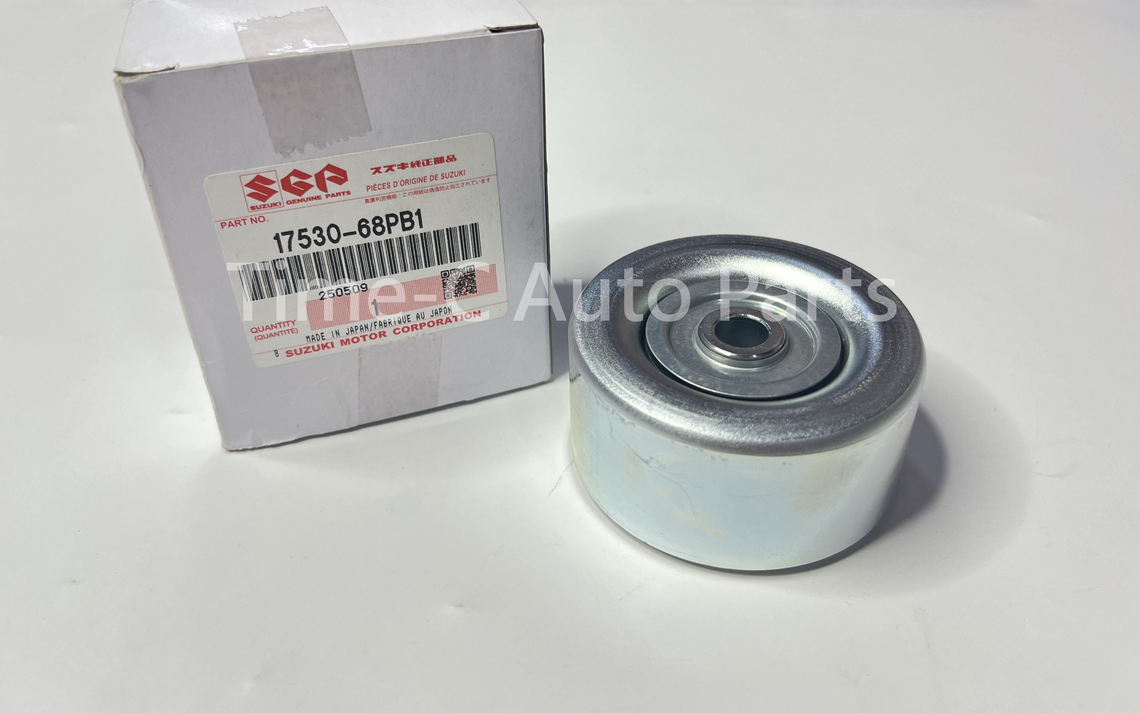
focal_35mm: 28
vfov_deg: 44.3
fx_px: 870
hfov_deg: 66.5
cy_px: 289
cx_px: 562
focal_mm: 5.7
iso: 80
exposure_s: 1/121
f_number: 1.5
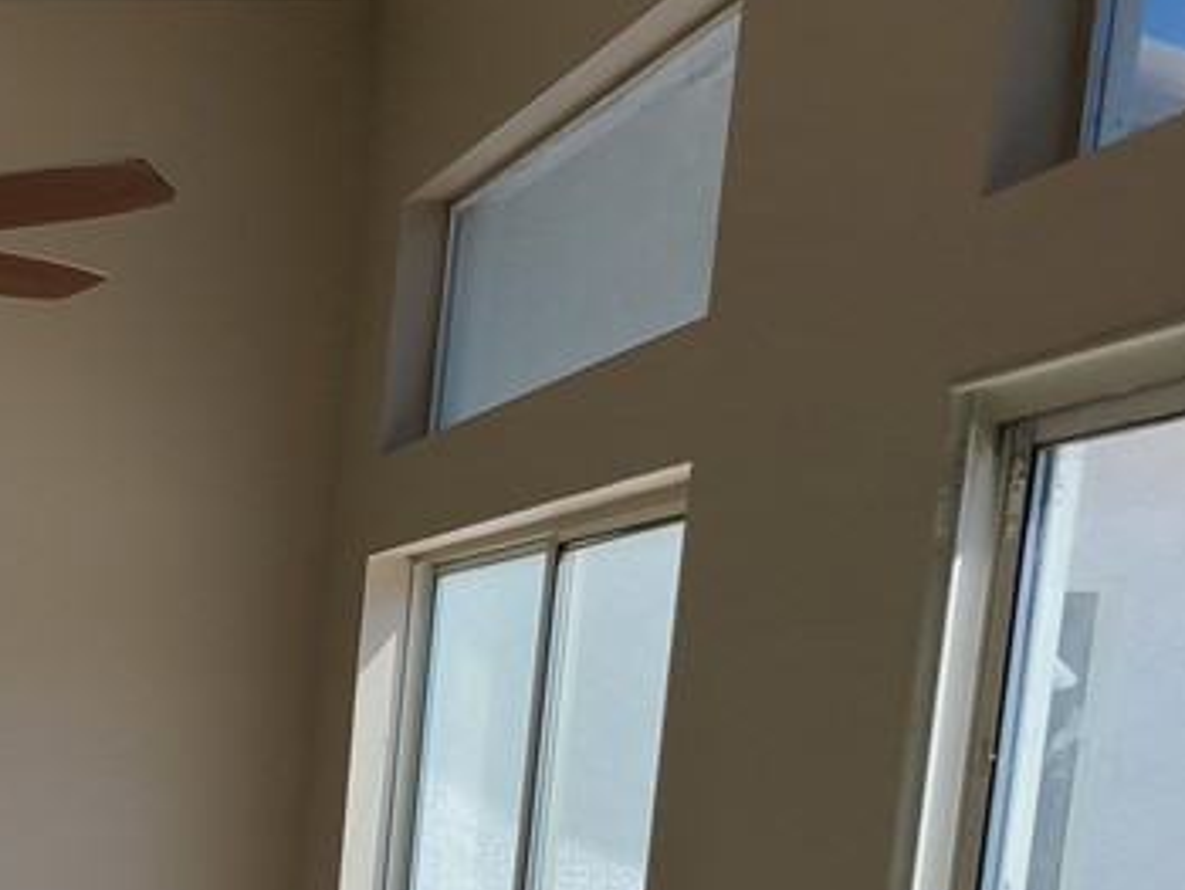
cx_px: -471
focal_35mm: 76
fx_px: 2603
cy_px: 1161
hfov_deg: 22.2
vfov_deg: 18.1
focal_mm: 5.4
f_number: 1.8
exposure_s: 1/988
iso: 40
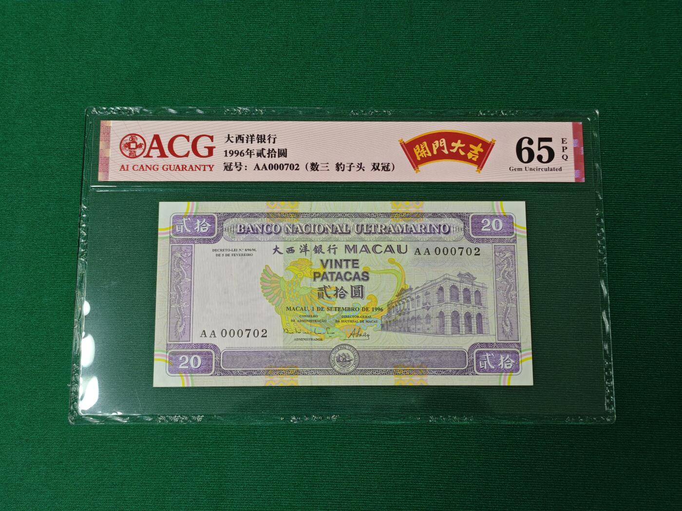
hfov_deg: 38.2
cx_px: 341
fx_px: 985
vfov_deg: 29.1
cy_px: 256
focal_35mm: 50
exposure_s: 1/100
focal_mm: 5.85
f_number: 1.63
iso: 200
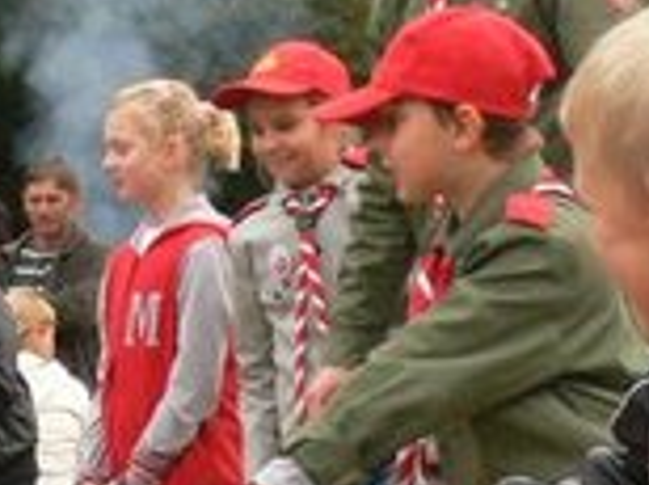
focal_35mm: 148
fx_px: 2770
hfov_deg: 13.4
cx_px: 291
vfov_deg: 9.8
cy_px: 679
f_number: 5.6
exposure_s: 1/200
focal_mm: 7.4
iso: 400
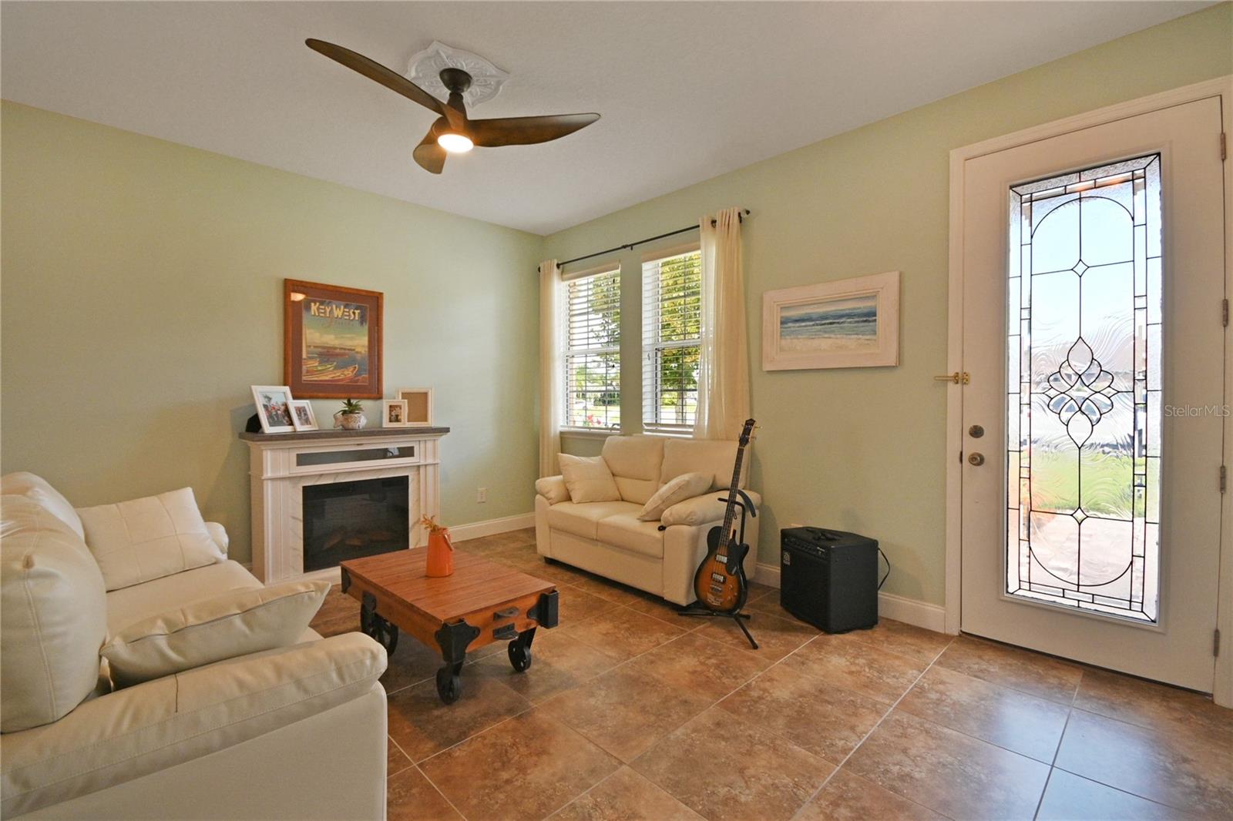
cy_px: 410
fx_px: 514
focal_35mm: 15
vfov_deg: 77.3
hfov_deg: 100.4
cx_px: 616
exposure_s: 1/250
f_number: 8
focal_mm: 10
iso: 1000
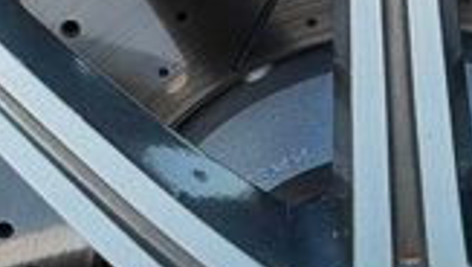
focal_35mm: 328
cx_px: 345
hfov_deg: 6.6
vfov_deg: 3.7
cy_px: 354
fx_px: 4108
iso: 64
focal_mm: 6.76
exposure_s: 1/411
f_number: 1.78
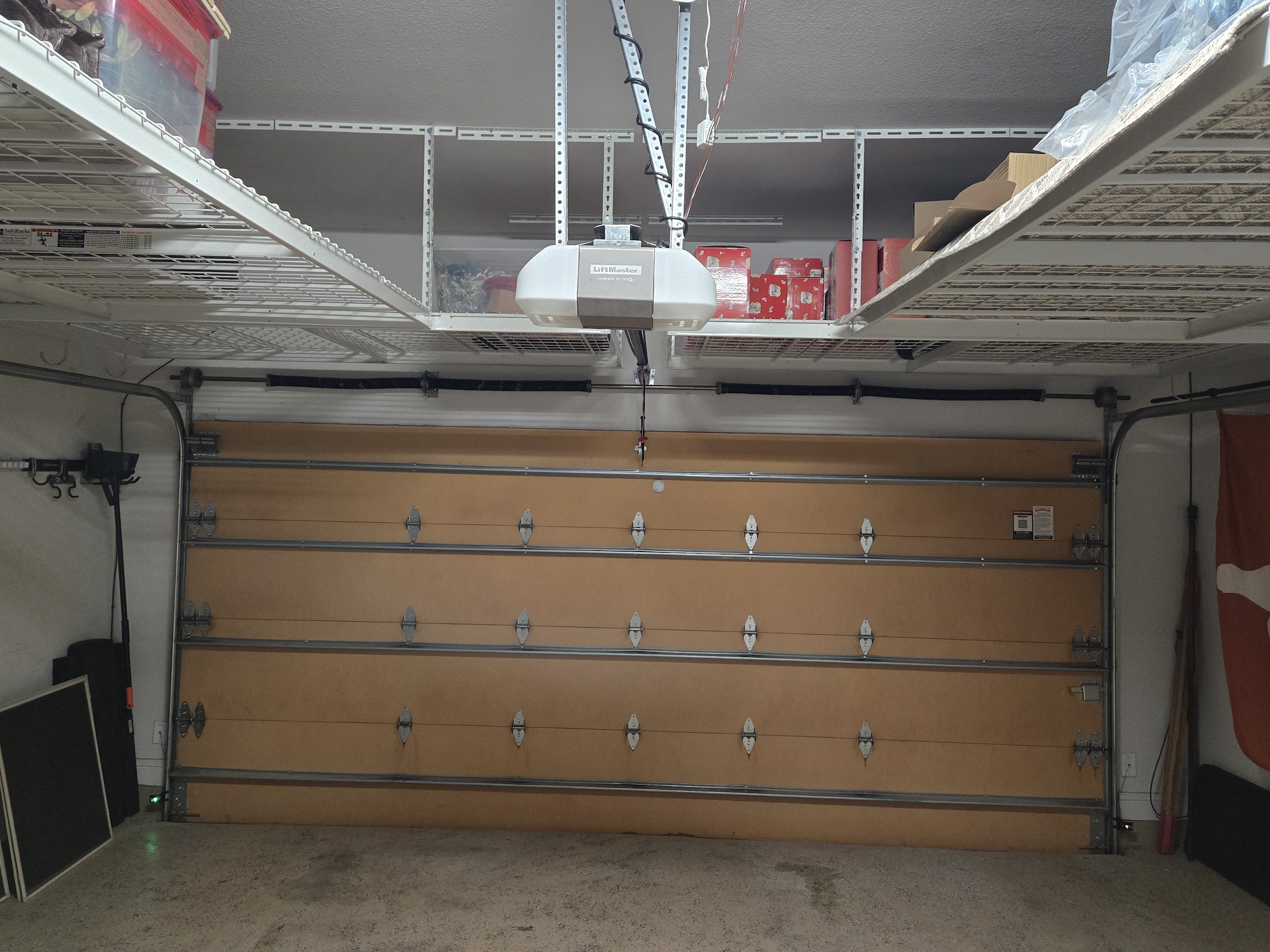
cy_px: 422
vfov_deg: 52.9
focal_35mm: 26
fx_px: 954
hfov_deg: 67.3
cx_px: 623
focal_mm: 5.4
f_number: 1.8
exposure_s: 1/60
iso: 640
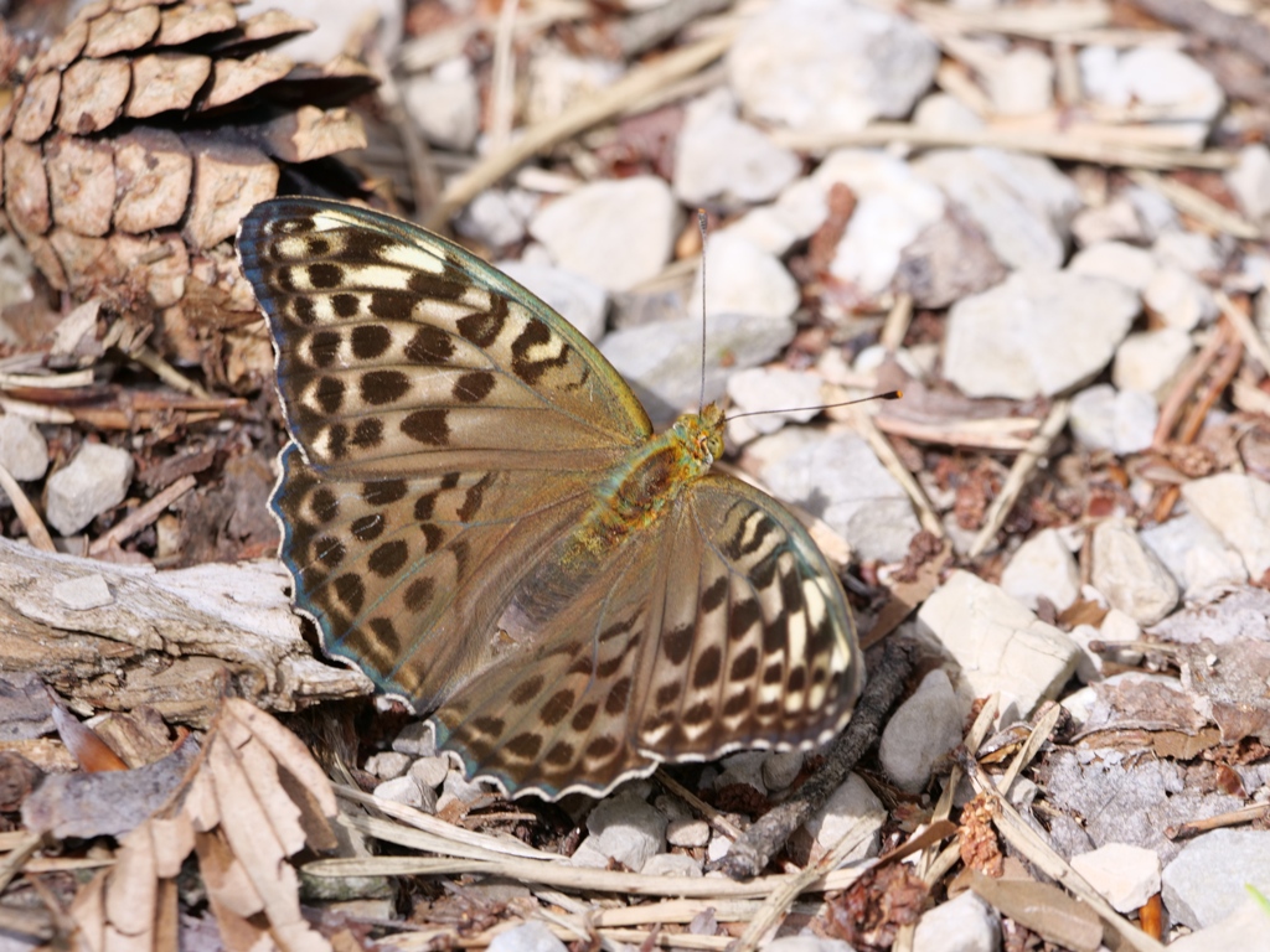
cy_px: 476
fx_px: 29351
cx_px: 635
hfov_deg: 2.5
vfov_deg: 1.9
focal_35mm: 800
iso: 200
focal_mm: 400
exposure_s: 1/160
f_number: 9
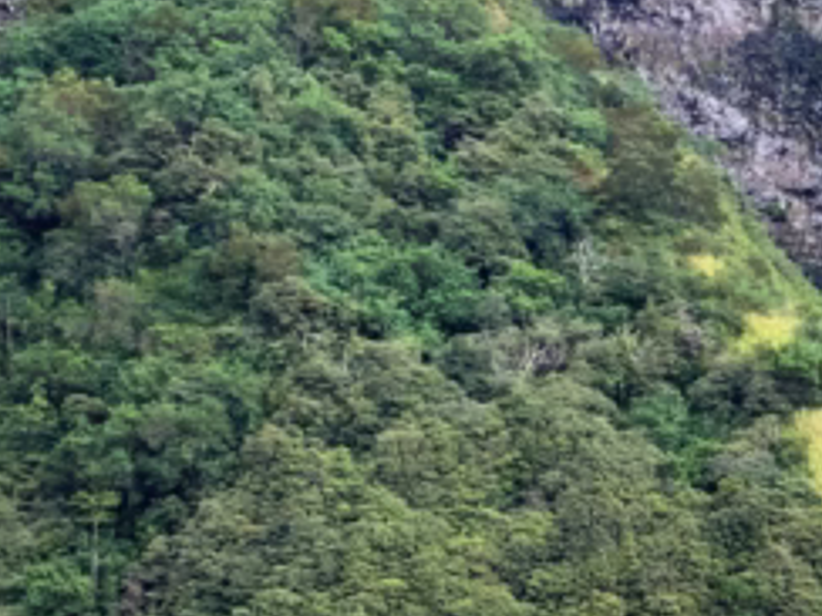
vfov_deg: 13.6
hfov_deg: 16.3
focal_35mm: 109
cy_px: 330
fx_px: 2588
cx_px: 1267
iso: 25
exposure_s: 1/292
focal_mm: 4.25
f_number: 1.8
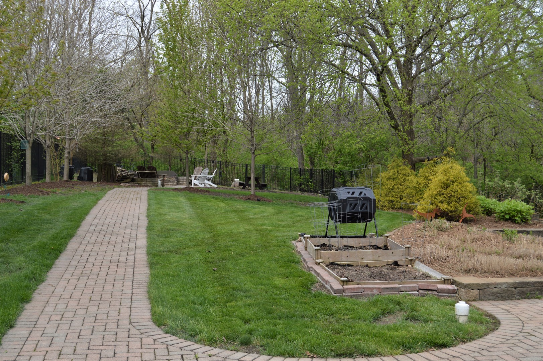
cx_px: 272
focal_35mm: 45
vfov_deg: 29.8
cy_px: 180
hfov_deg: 43.6
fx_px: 678
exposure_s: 1/200
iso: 100
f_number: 6.3
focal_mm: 30
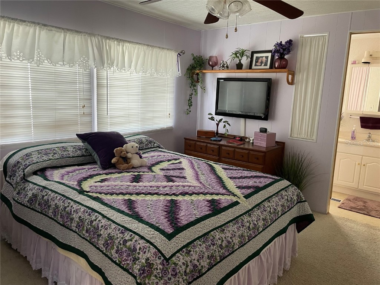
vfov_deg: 53.1
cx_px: 190
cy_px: 142
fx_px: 285
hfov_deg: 67.3
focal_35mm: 26
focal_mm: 4.2
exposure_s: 1/60
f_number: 1.6
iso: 160
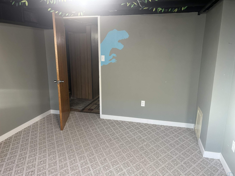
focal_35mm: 26
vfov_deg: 53.1
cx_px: 118
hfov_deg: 67.3
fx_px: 177
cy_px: 88
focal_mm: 5.7
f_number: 1.5
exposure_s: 1/60
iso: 160
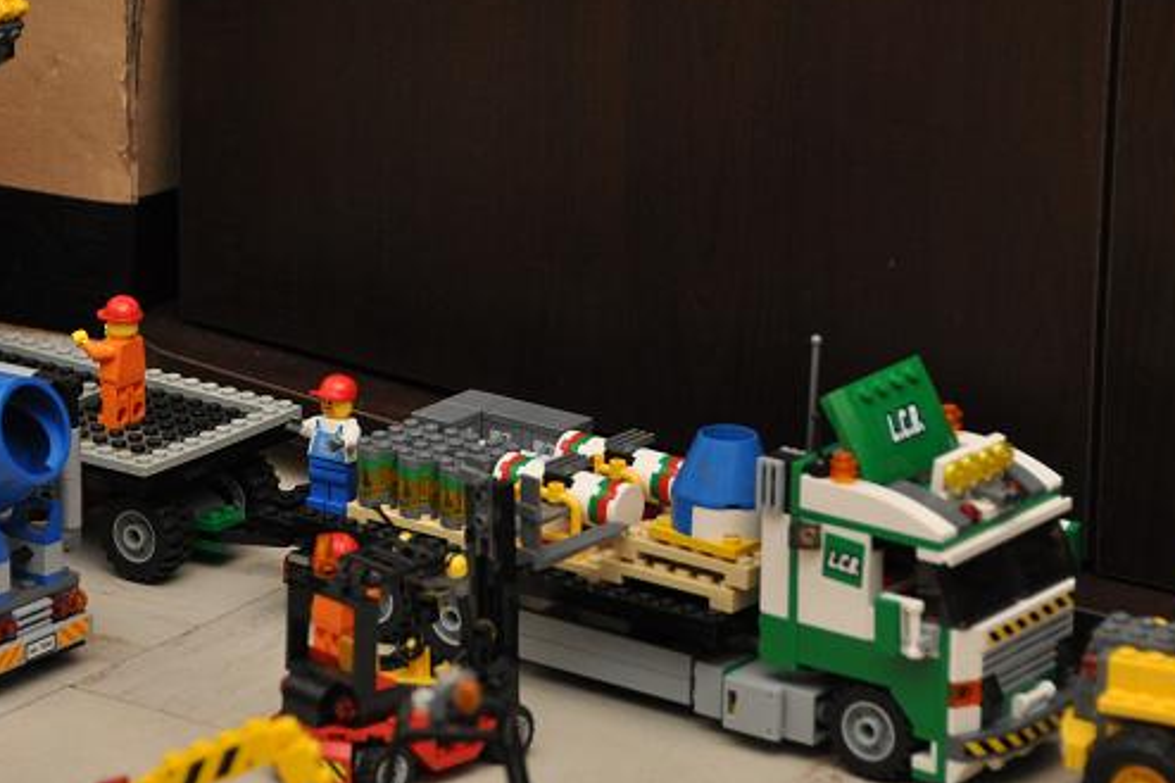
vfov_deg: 7.8
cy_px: 349
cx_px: 302
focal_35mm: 176
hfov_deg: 11.7
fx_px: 5735
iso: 800
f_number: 5
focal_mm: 75
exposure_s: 1/60
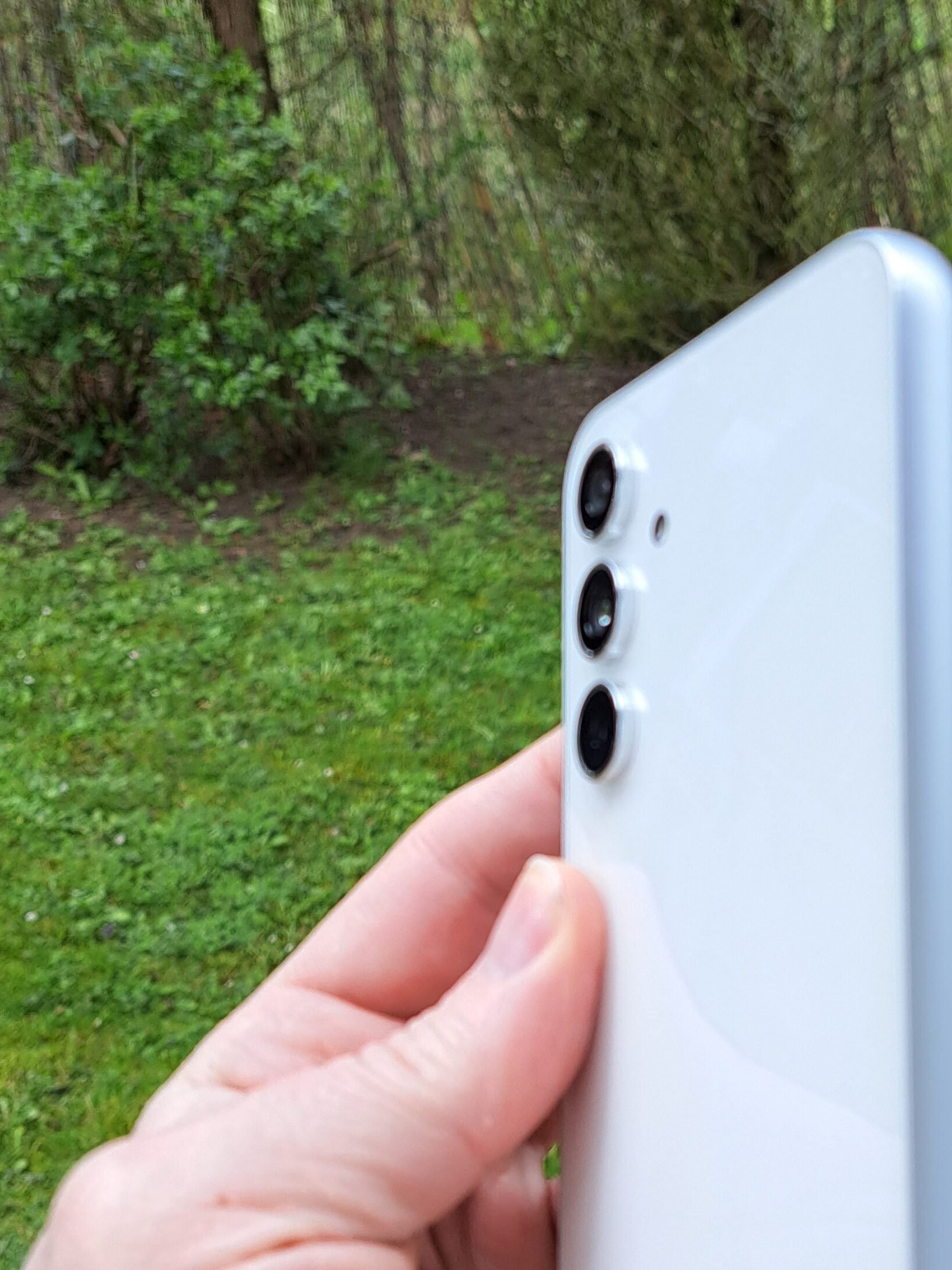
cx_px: 820
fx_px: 1870
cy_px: 880
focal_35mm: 51
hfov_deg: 27.7
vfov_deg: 37.0
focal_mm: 5.23
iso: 50
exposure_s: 1/201
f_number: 1.8
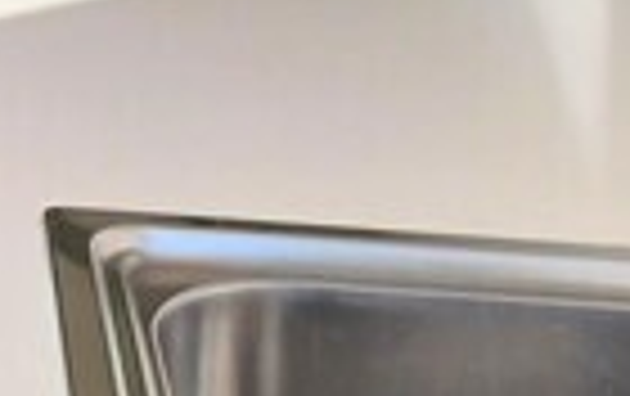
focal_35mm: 121
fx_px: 2081
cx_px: -324
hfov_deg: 15.8
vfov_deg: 9.9
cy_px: -450
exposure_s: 1/49
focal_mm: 4.6
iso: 64
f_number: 1.8
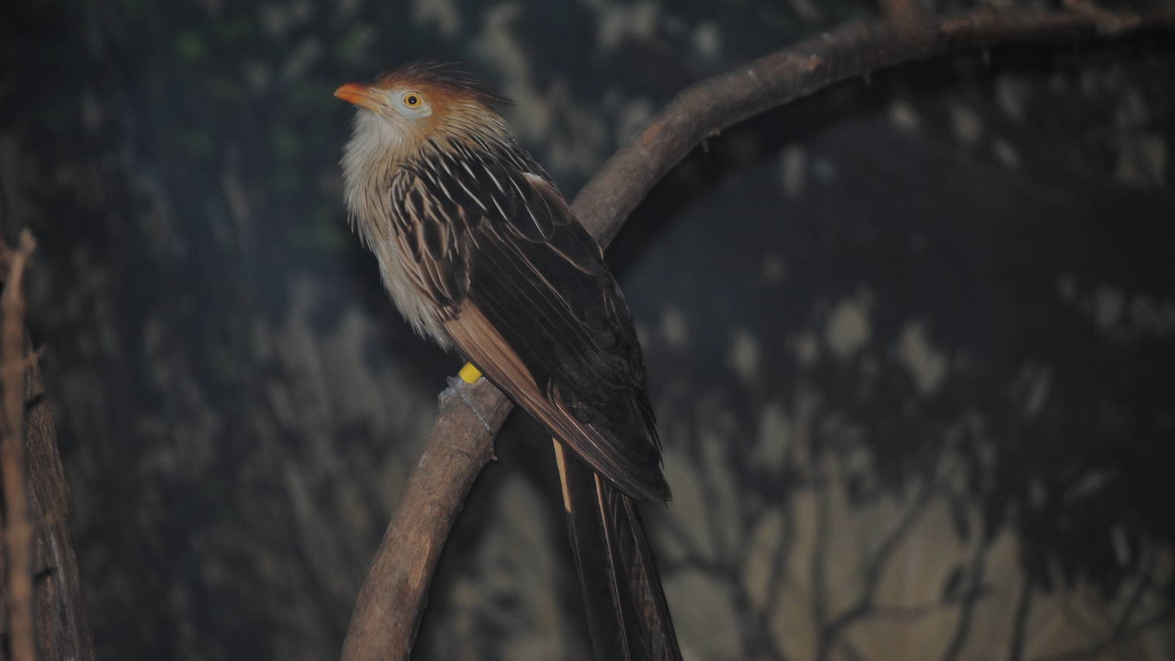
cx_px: 593
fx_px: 5484
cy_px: 346
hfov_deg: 12.2
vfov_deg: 6.9
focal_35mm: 176
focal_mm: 110
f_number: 4.5
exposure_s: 1/60
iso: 200
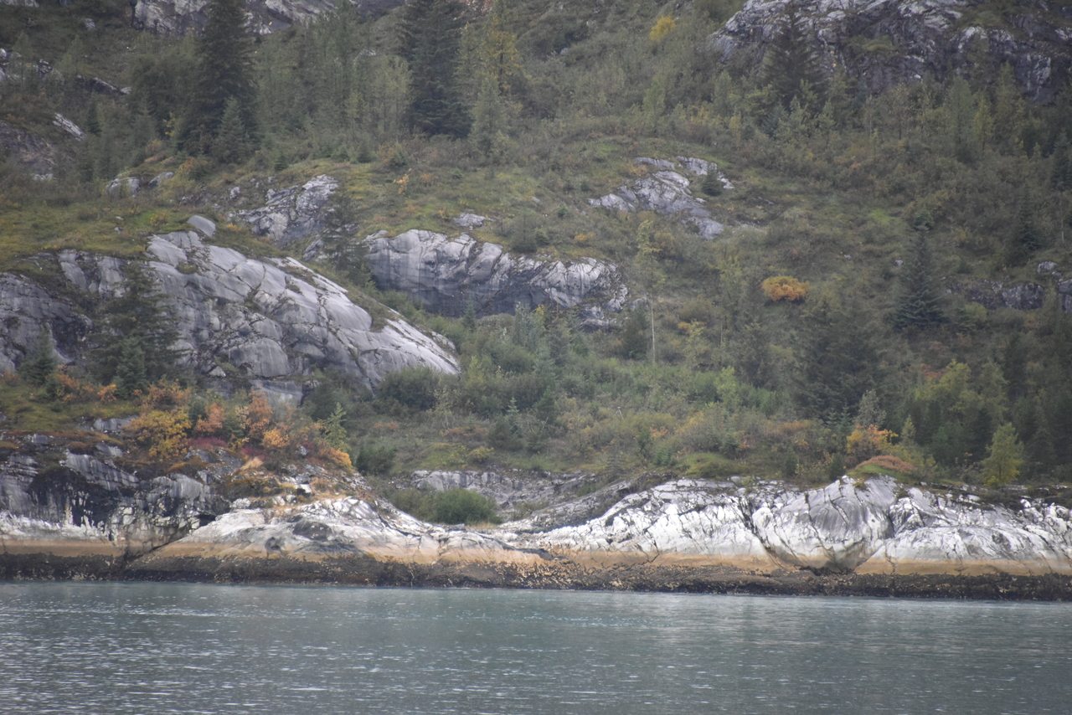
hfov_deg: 6.9
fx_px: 8935
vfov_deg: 4.6
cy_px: 358
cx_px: 536
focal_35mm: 300
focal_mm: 300
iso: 3200
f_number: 5.6
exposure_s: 1/640
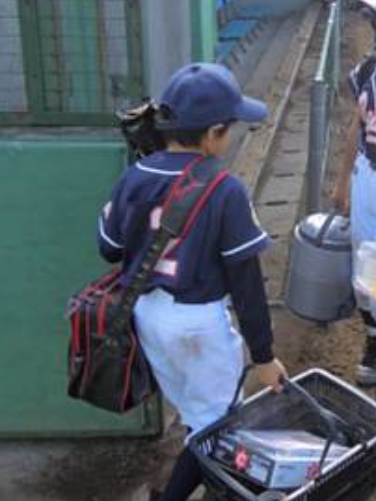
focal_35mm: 57
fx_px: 825
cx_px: 380
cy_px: 186
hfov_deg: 24.5
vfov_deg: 33.6
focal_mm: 4.3
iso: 160
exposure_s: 1/640
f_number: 2.8
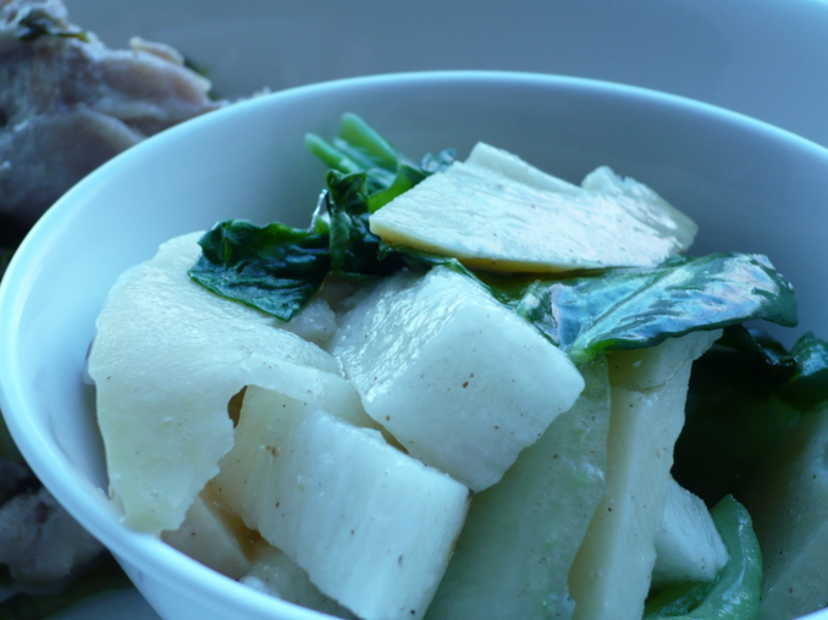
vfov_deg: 24.8
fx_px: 1411
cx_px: 408
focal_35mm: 59
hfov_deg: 32.7
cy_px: 323
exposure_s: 1/80
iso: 100
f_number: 3.4
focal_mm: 8.3
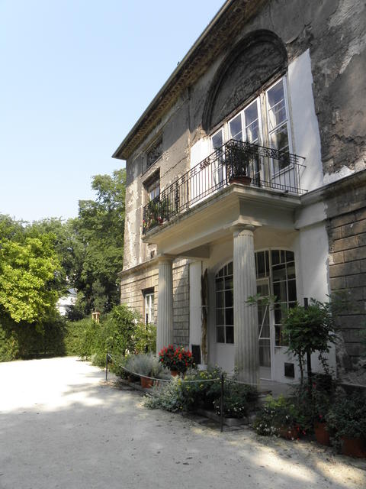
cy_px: 244
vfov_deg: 65.3
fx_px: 381
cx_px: 183
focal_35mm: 27
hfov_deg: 51.4
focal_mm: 4.83
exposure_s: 1/125
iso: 64
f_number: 5.6
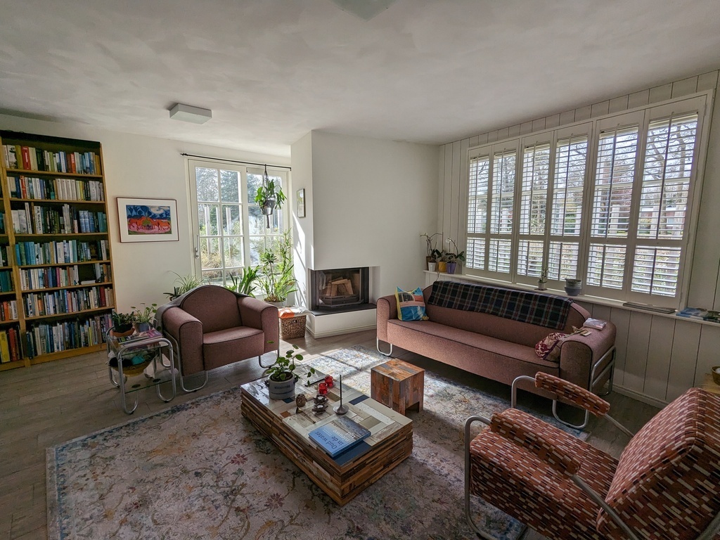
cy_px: 270
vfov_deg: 78.1
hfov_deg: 94.5
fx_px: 333
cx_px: 360
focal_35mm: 16
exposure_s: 1/372
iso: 51
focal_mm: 2.35
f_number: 2.2
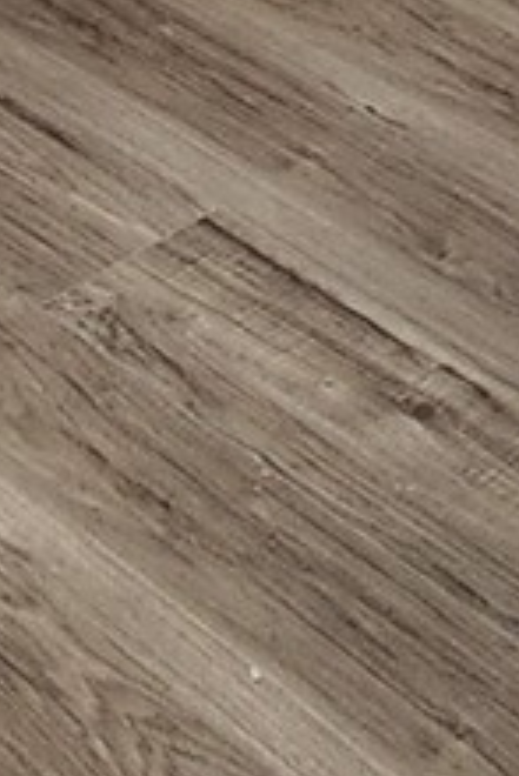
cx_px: -113
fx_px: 2720
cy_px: -1489
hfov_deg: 10.7
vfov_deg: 11.1
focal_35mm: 126
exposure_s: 1/60
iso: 100
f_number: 2.2
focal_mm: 2.2
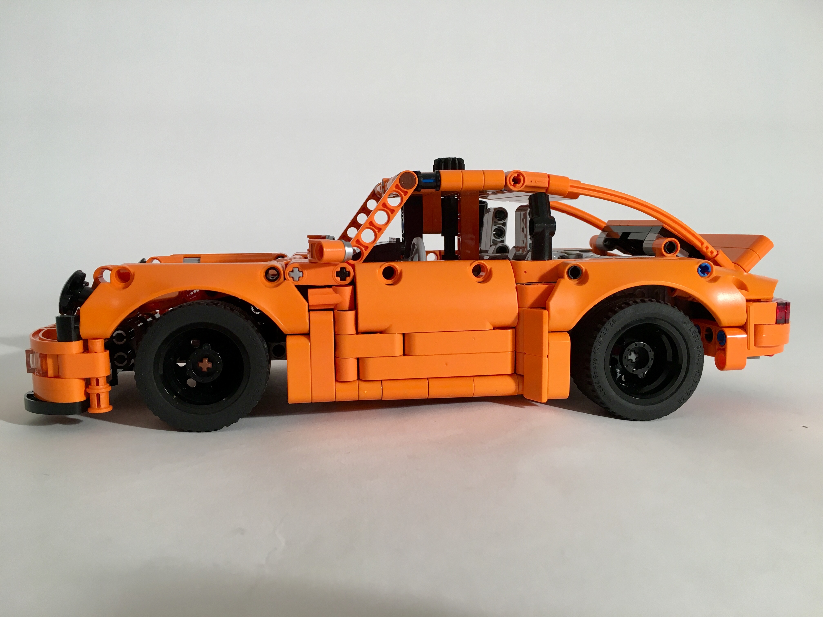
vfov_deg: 48.2
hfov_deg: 61.7
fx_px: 689
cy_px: 308
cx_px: 412
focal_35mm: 29
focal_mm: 4.15
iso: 32
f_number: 2.2
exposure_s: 1/40
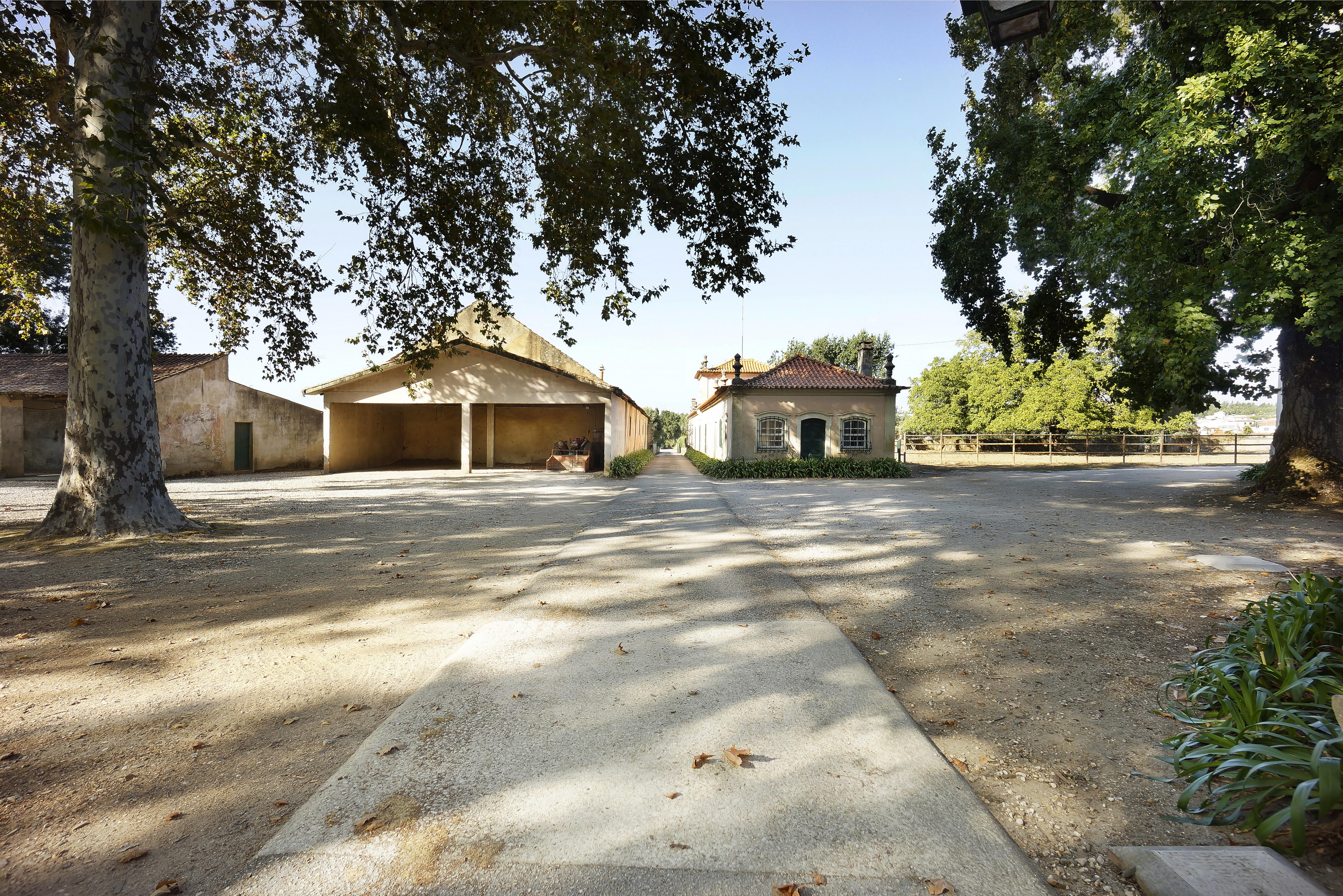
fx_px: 597
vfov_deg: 73.7
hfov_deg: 96.7
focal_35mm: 16
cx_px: 672
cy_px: 448
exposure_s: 1/30
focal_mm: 11
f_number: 6.3
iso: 200
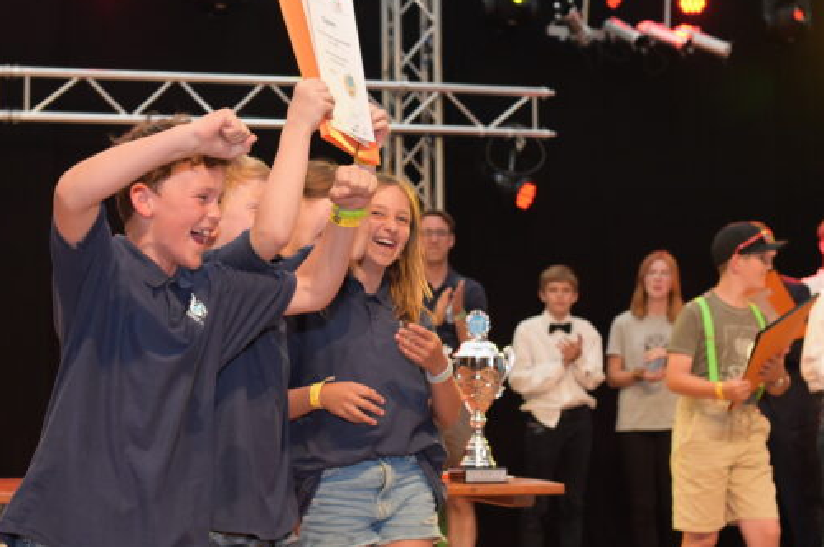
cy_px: 280
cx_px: 308
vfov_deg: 20.9
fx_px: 1486
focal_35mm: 65
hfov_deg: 30.9
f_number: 4.5
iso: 5000
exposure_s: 1/800
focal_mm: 50
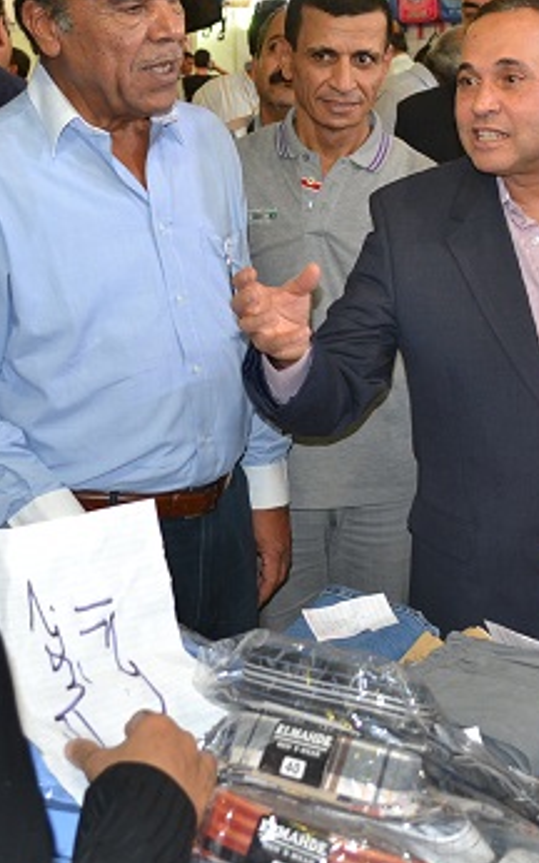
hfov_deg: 23.0
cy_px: 313
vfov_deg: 36.6
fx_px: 1294
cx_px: 482
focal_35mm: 55
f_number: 3.5
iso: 400
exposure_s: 1/60
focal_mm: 18
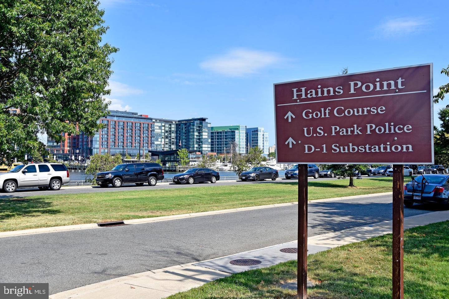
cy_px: 150
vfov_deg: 38.9
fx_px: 424
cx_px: 224
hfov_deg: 55.8
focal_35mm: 34
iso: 200
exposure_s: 1/400
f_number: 10
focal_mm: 34
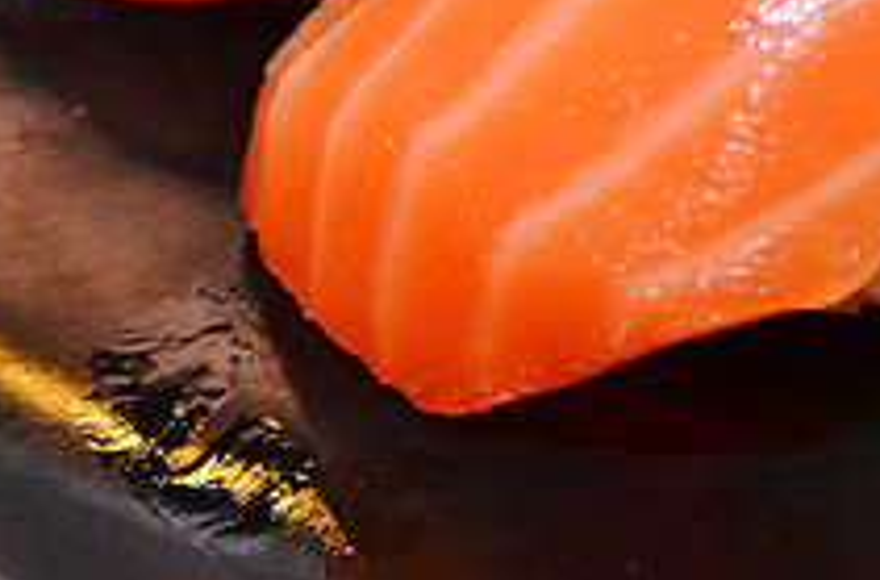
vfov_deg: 5.9
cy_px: -296
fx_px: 5553
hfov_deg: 9.0
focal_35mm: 228
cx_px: 692
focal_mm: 50
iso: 400
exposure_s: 1/60
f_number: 5.6
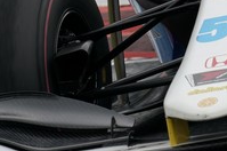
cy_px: -41
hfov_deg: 1.0
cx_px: 243
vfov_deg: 0.6
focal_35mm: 2174
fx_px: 13686
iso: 320
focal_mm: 600
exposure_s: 1/800
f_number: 7.1
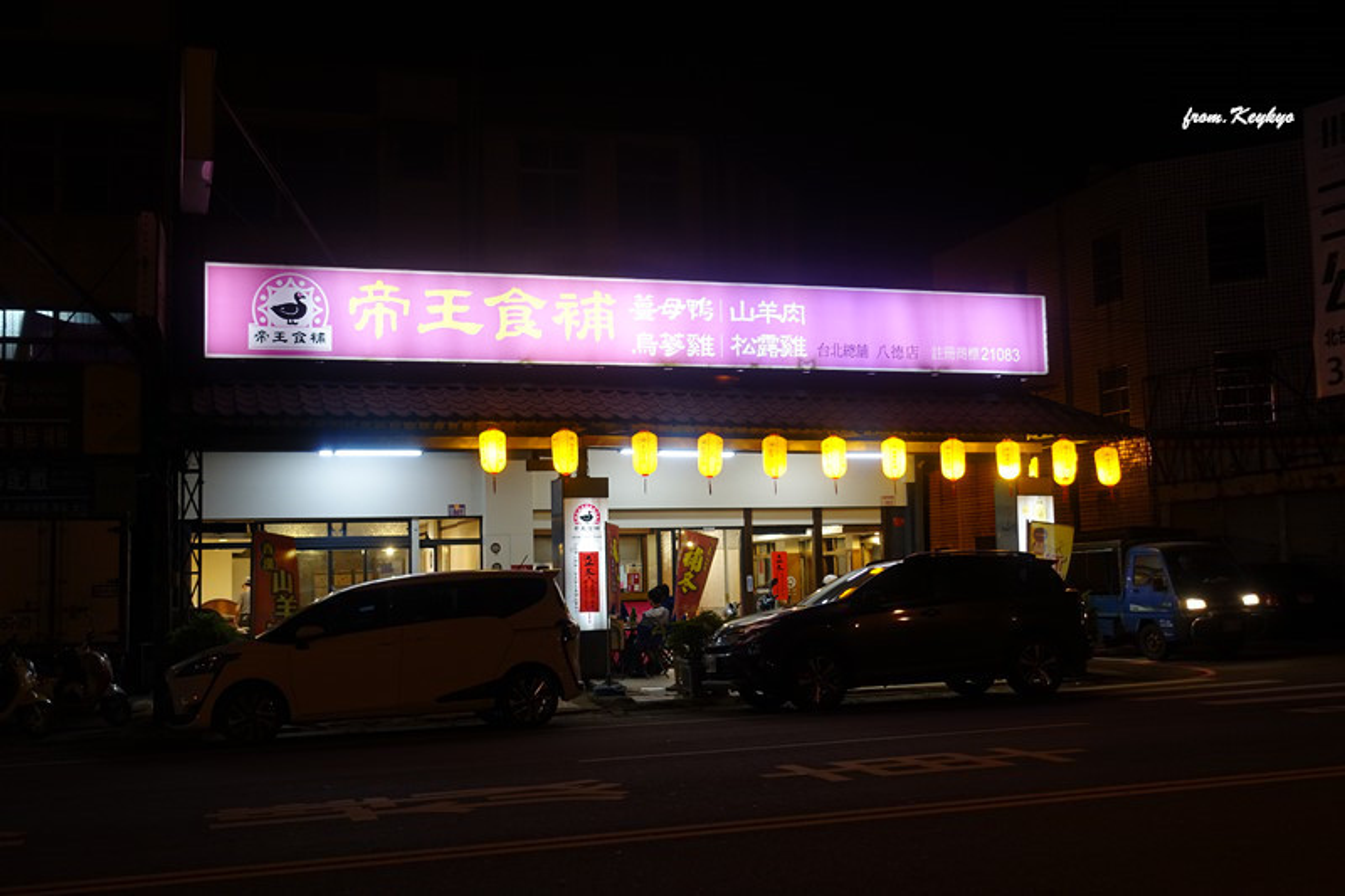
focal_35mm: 41
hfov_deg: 47.4
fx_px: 1531
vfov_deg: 32.6
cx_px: 672
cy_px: 448
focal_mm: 15.1
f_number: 2.8
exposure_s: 1/50
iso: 320
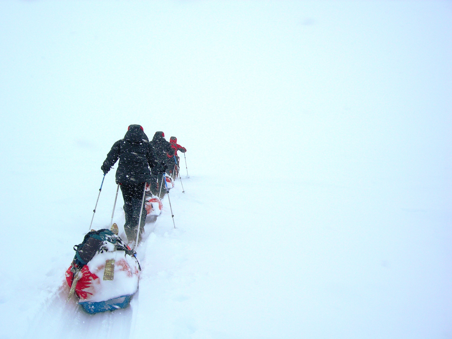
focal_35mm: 38
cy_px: 170
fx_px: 496
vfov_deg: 37.7
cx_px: 226
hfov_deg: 49.0
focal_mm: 7.8
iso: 50
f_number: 4.8
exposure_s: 1/2000
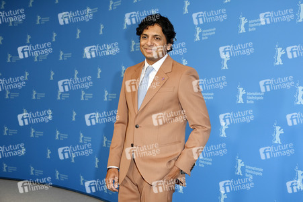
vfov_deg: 30.5
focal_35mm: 44
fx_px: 370
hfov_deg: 44.5
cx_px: 152
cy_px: 101
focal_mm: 44
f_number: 5.6
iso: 1250
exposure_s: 1/250
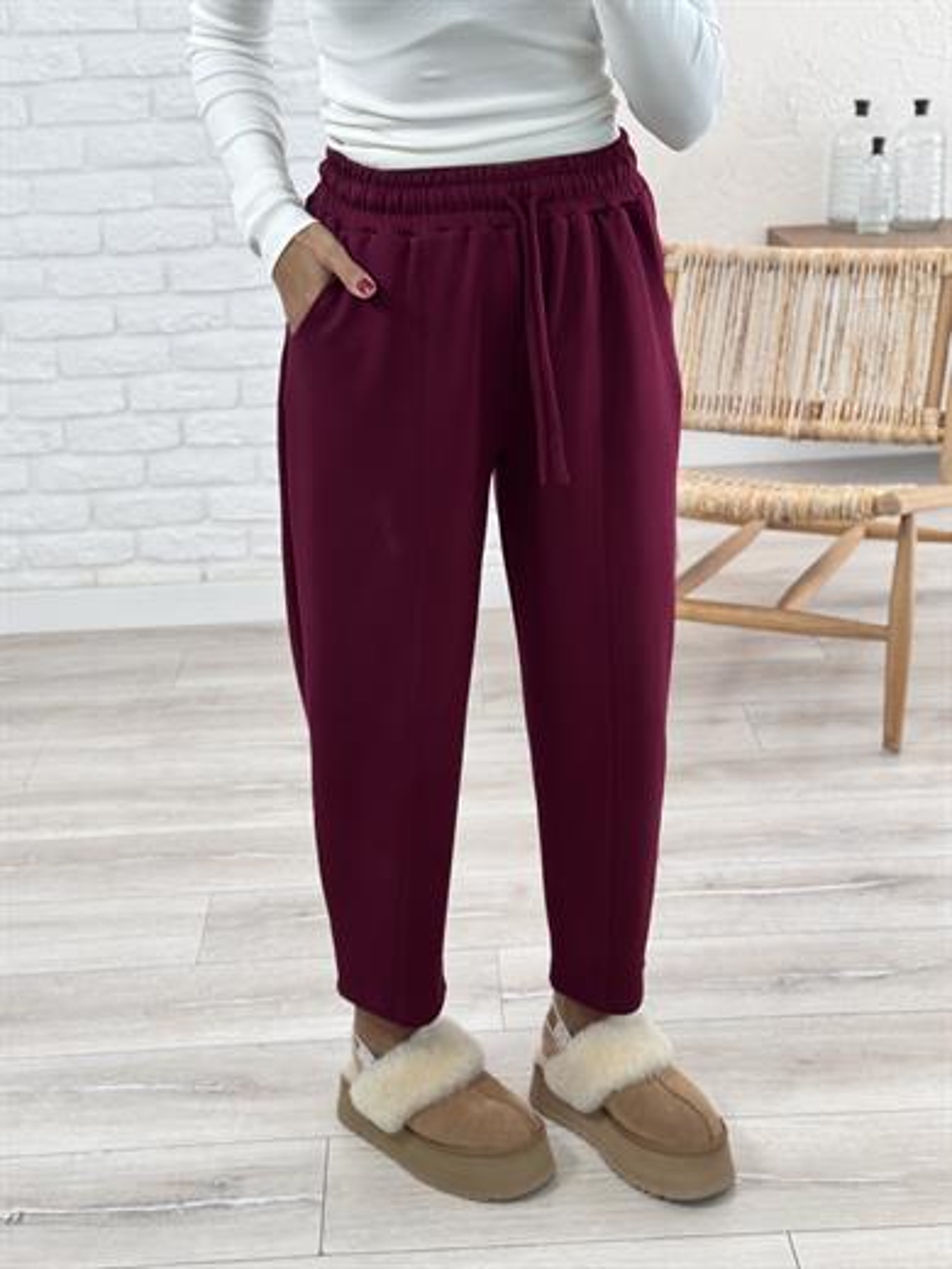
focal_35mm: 48
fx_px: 1760
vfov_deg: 39.7
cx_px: 476
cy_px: 634
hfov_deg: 30.3
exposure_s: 1/129
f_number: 1.78
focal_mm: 6.76
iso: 64
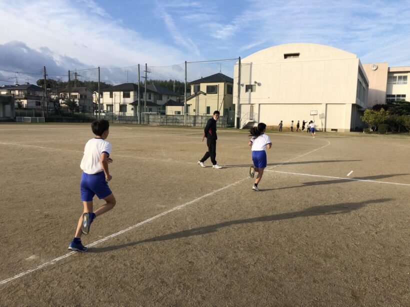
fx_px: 332
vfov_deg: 49.7
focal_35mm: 28
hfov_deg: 63.4
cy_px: 154
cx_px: 205
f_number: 1.8
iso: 20
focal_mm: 3.99
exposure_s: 1/1230
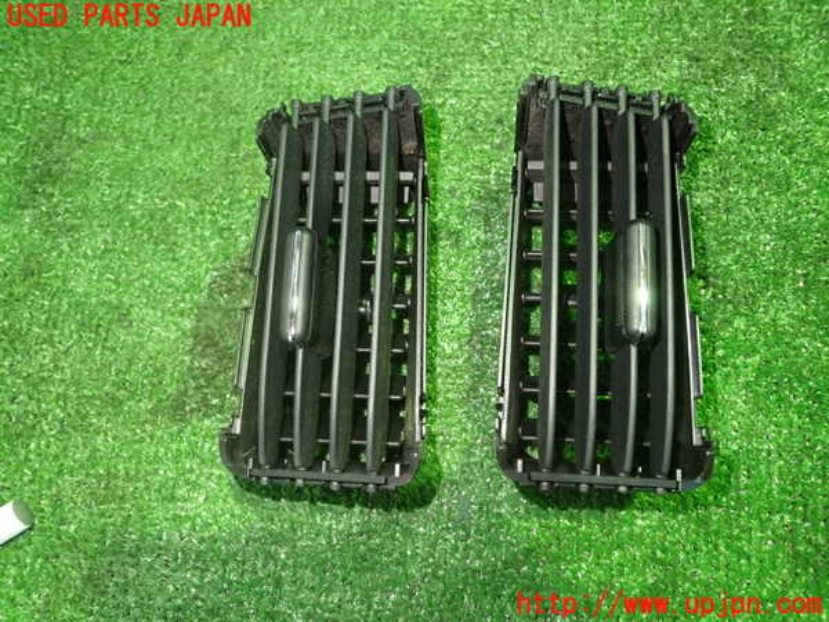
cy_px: 311
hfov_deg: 60.0
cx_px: 414
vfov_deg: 46.8
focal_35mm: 30
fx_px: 718
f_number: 2.3
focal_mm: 5.4
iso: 800
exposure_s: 1/30
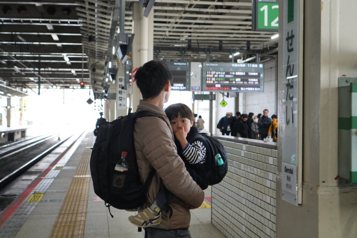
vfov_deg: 25.8
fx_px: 521
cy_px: 119
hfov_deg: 37.8
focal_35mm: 52
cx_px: 178
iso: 1250
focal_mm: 35
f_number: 4.5
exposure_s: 1/100
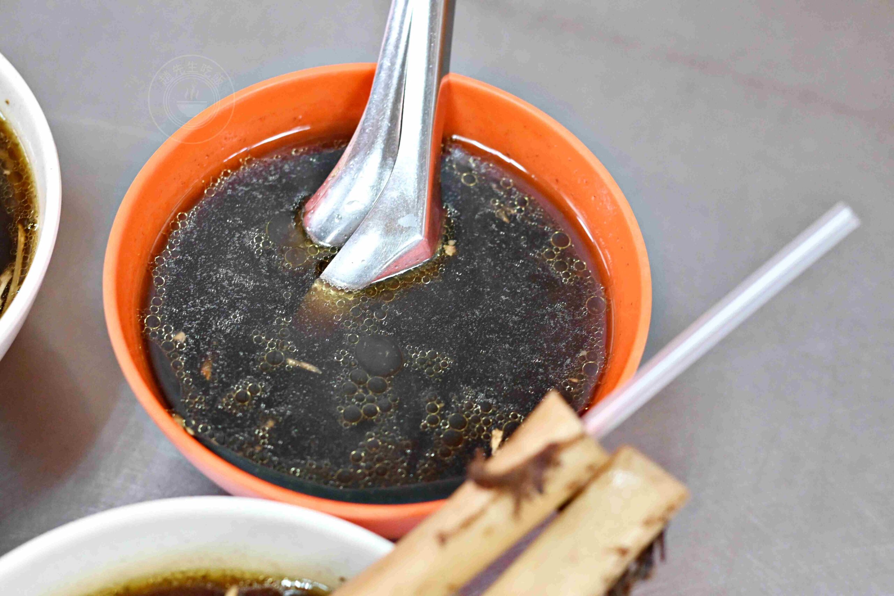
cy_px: 298
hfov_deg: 27.0
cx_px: 447
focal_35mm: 75
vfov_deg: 18.2
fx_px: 1862
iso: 2500
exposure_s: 1/200
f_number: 3.2
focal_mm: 50
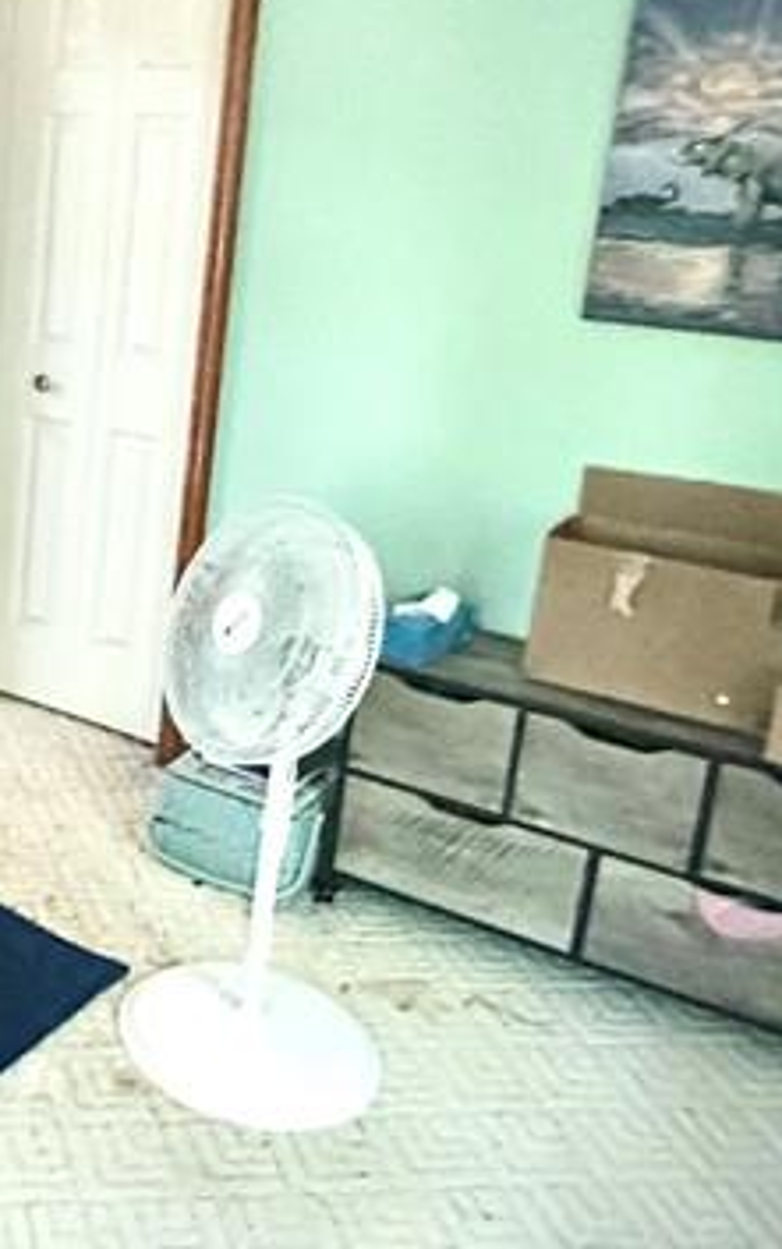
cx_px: -234
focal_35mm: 43
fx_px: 1464
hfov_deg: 25.7
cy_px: 485
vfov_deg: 45.9
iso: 1000
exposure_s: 1/30
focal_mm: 2.22
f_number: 2.2
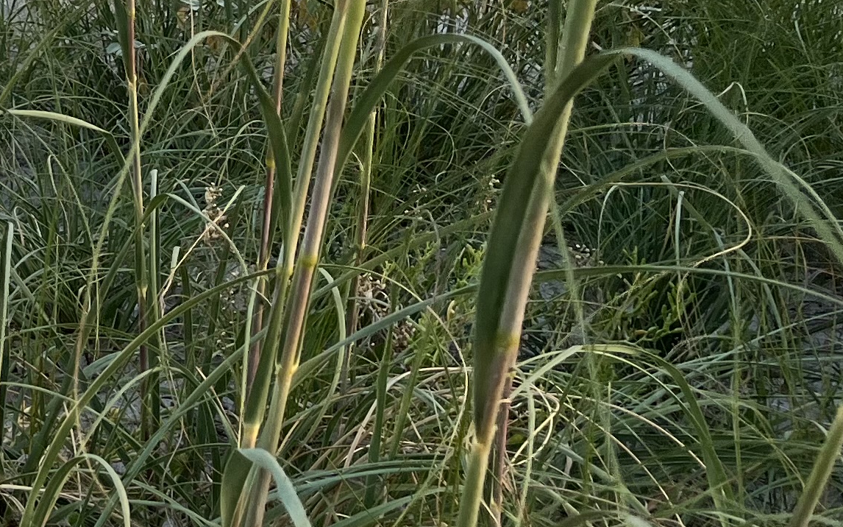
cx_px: -609
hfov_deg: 17.8
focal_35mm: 97
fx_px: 2228
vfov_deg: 12.9
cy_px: -210
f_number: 1.6
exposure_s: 1/122
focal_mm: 5.1
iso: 40
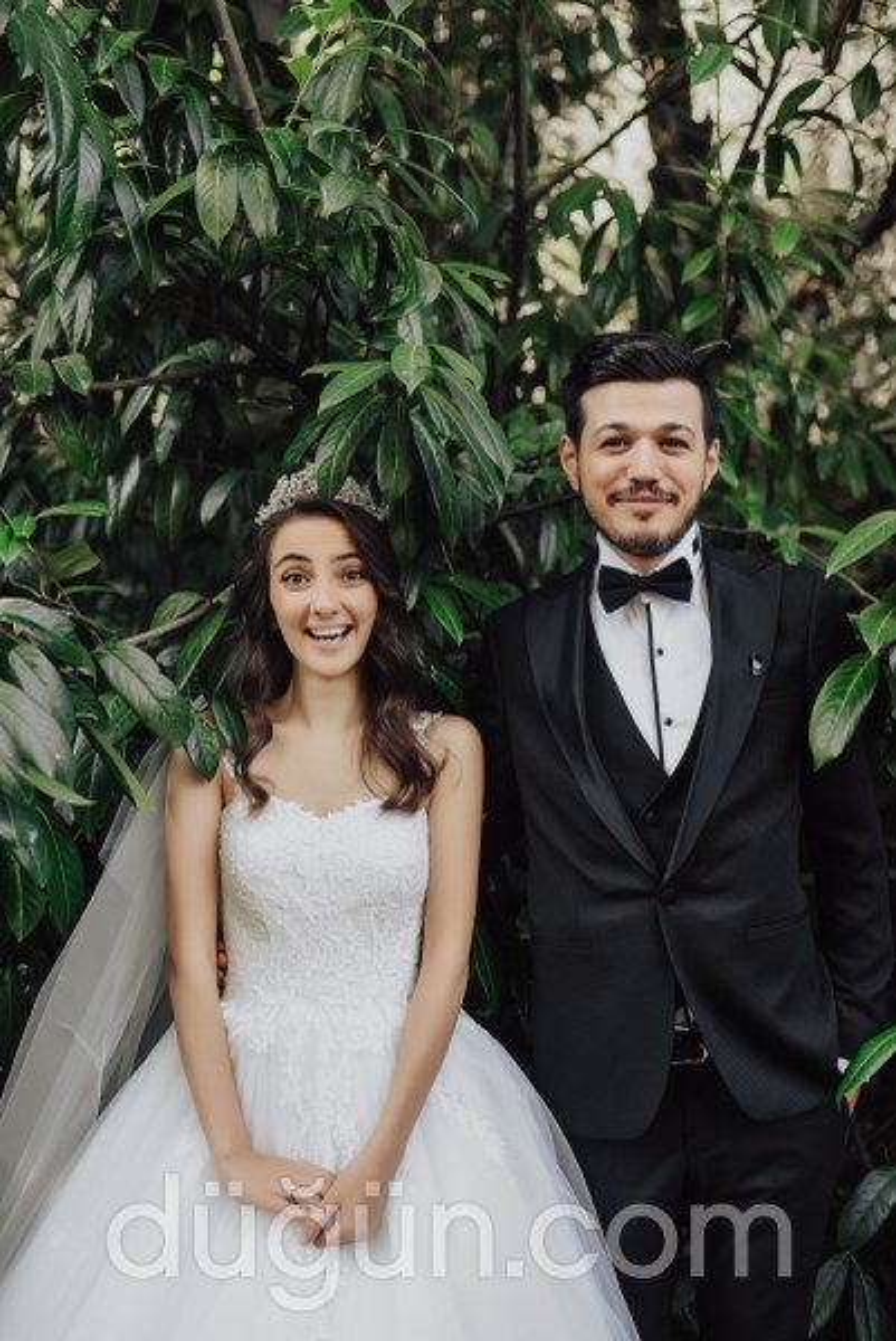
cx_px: 448
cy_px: 670
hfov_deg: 37.9
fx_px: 1304
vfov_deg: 54.4
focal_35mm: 35
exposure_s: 1/640
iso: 640
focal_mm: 35
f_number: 2.2
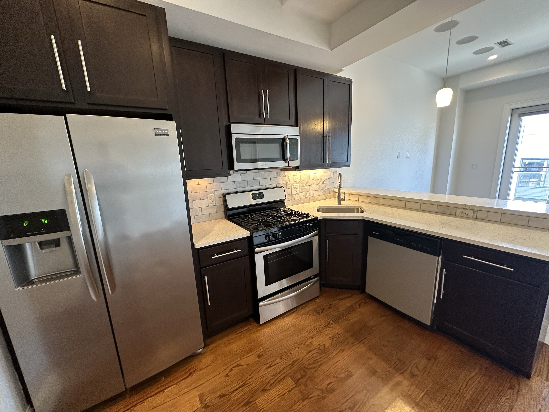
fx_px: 222
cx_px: 274
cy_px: 206
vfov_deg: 85.7
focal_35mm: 14
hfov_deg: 102.1
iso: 160
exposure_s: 1/60
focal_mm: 2.22
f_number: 2.2
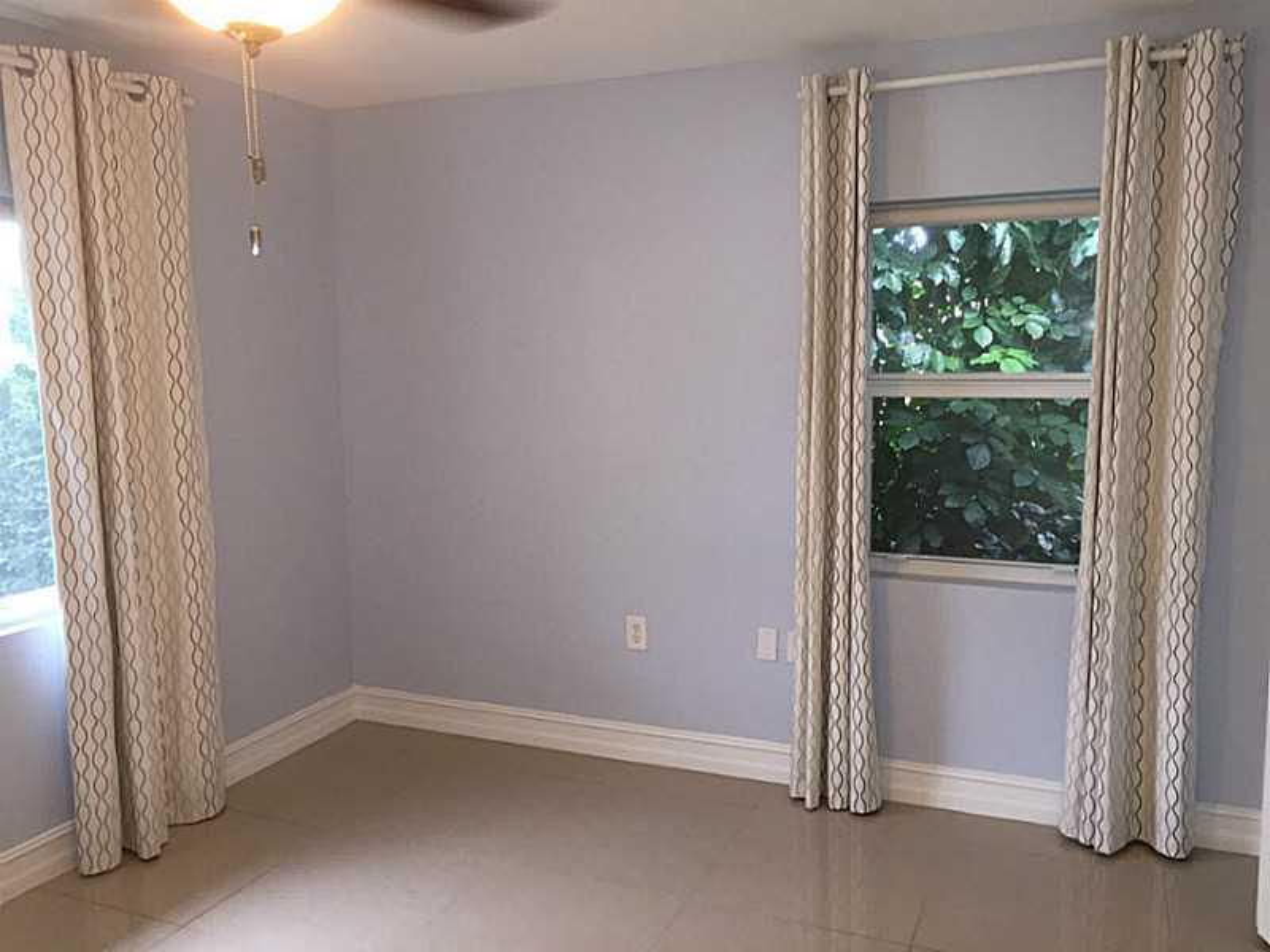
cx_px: 635
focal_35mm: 29
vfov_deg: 48.2
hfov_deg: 61.7
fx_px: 1064
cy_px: 476
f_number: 2.2
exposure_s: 1/30
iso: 160
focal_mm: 4.15
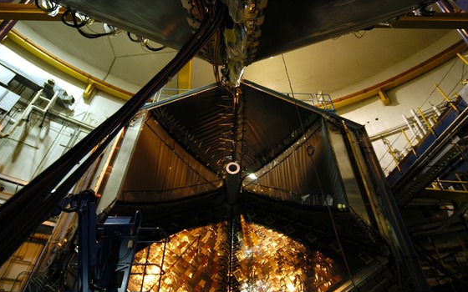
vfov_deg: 62.1
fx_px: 242
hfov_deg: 88.0
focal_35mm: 19
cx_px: 230
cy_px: 133
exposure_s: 1/10
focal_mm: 12
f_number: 4.5
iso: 500
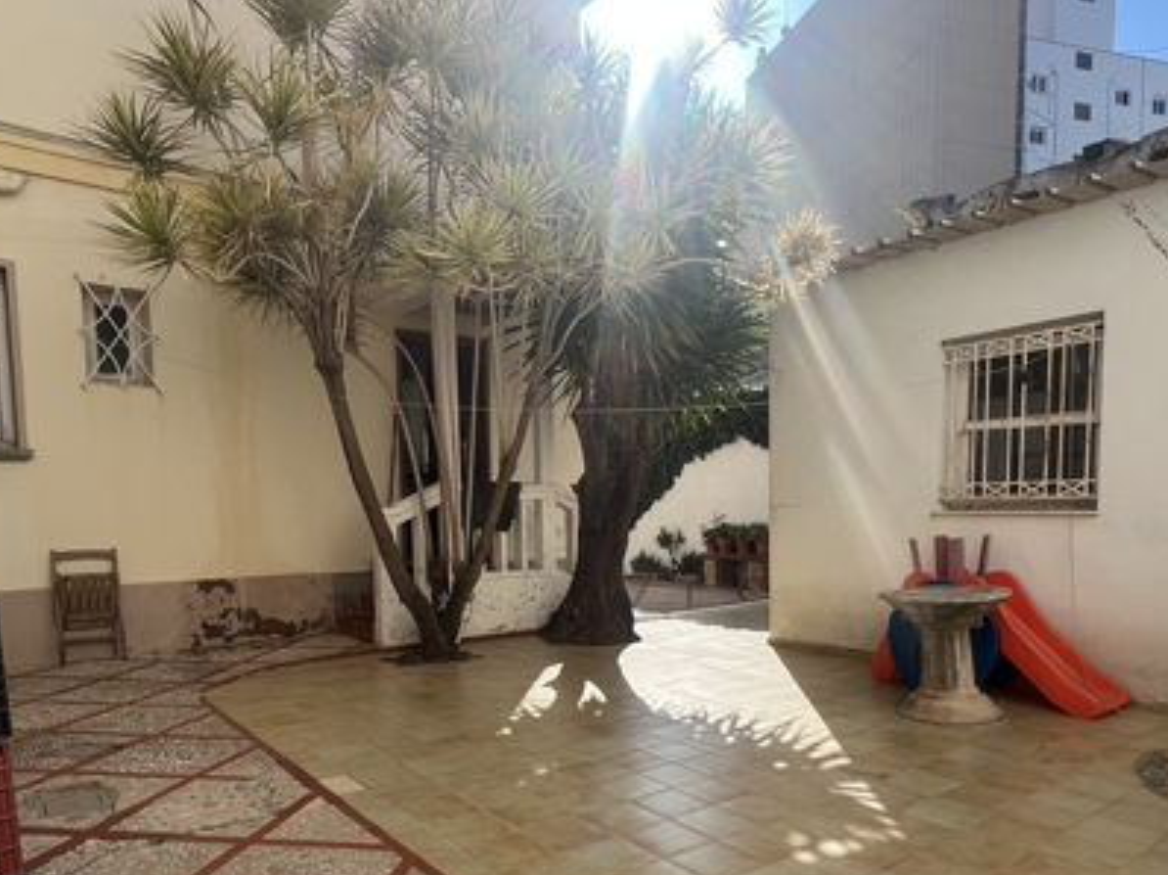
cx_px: 615
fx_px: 776
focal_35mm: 23
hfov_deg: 73.9
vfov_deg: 57.5
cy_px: 584
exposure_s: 1/1325
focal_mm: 1.57
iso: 32
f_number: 1.8
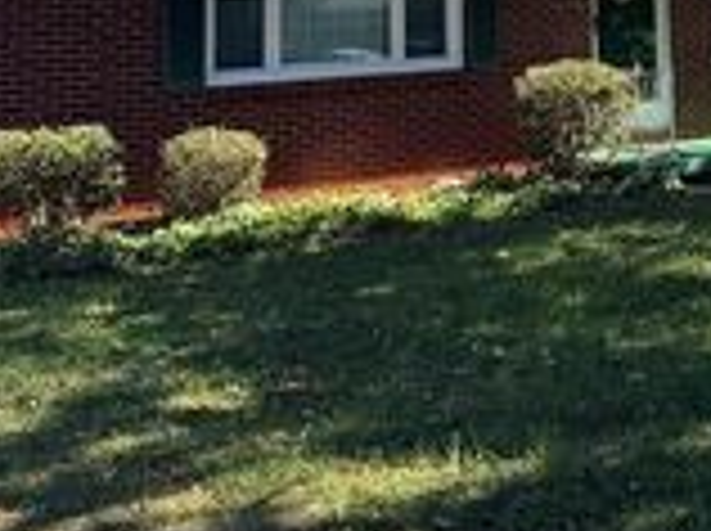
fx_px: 1559
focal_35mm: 76
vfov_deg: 17.8
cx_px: 594
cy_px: -196
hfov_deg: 25.2
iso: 80
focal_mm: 6.76
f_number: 1.78
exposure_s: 1/1818
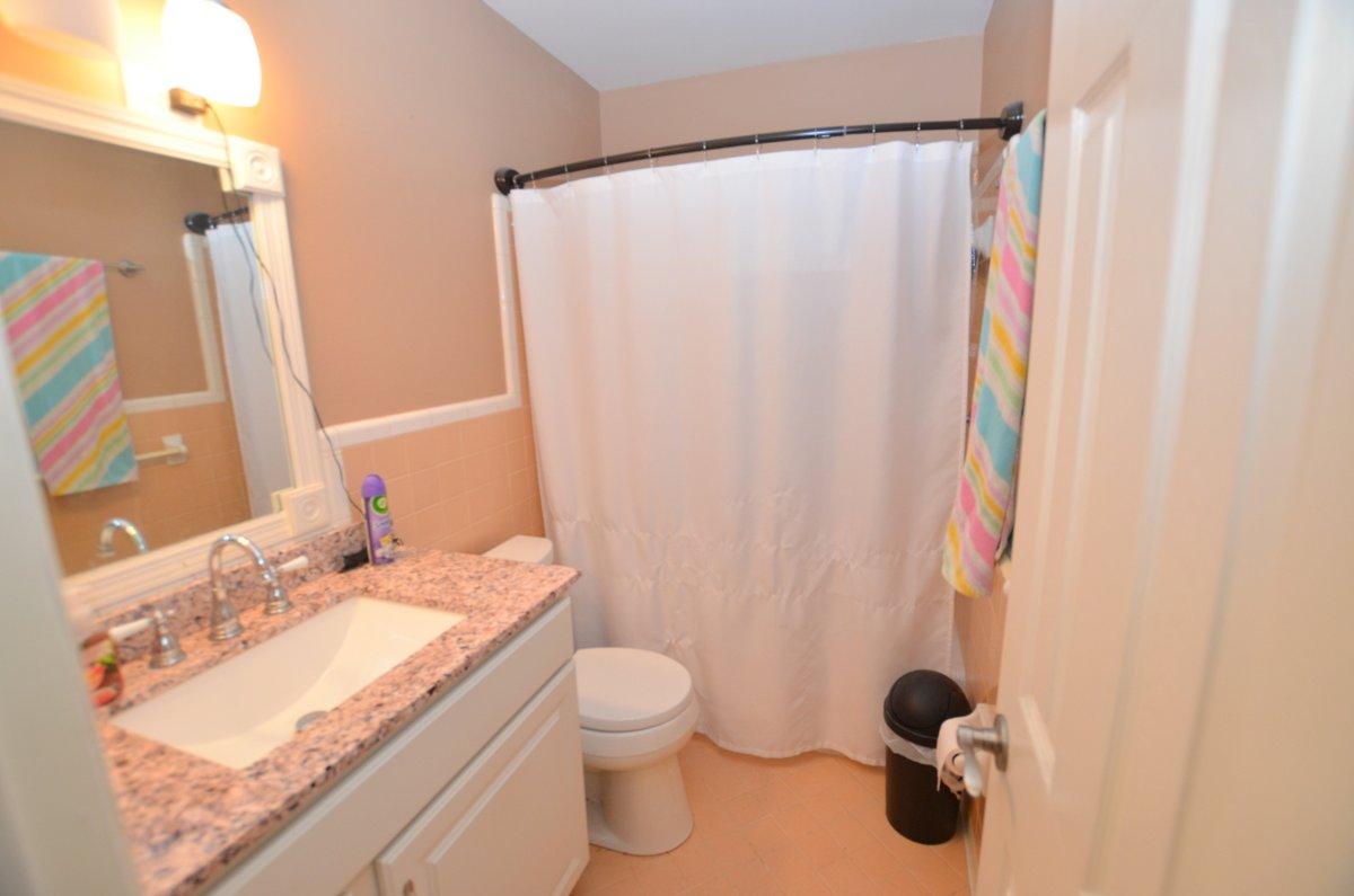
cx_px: 677
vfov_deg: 77.1
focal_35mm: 15
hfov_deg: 100.5
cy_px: 448
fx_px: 563
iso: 640
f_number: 4
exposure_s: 1/60
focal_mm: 10
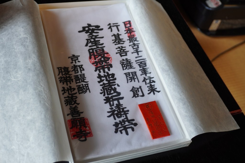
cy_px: 82
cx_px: 122
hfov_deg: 45.0
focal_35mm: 44
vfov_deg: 30.9
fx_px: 296
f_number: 4.5
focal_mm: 29
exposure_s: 1/60
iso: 400
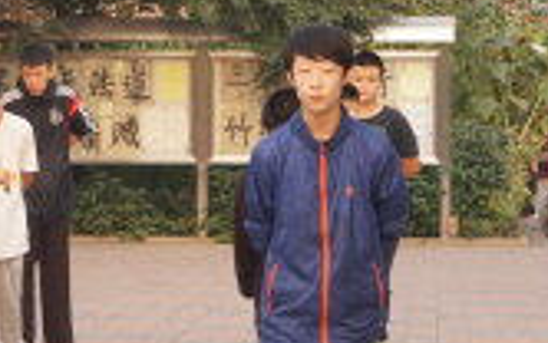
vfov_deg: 5.8
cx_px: 383
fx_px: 3378
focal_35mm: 226
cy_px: 89
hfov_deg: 9.3
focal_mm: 50
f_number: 9
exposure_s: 1/200
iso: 800
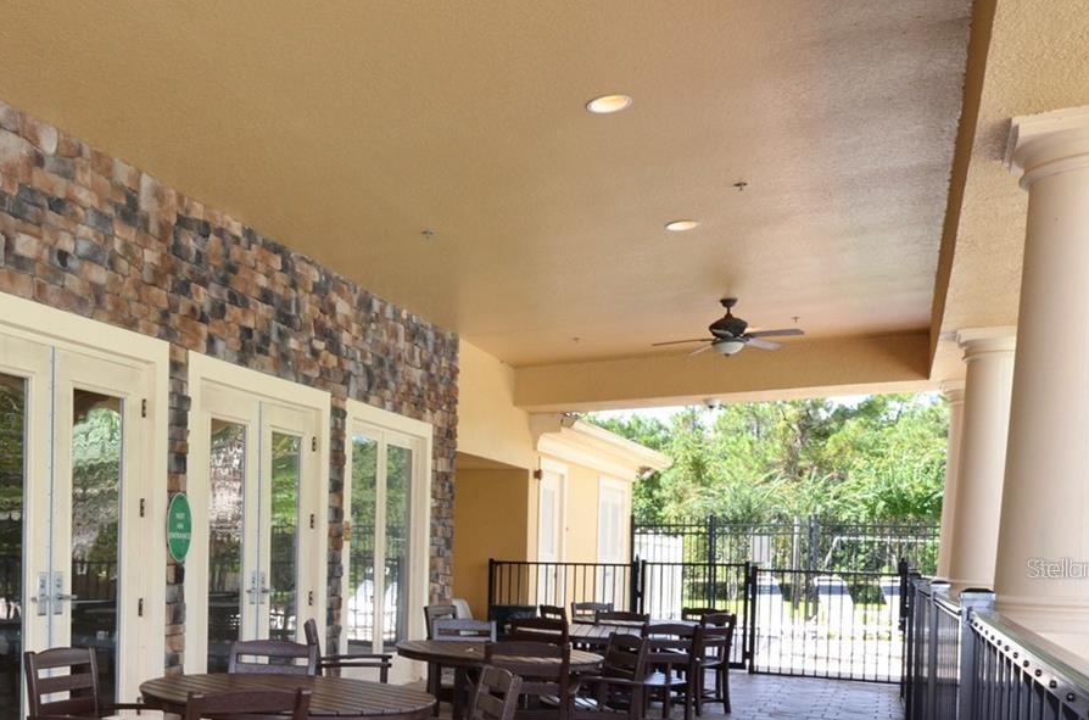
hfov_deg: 50.2
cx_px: 167
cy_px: 568
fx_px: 1053
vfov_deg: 36.6
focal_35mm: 35
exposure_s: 1/80
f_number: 10
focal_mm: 13
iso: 320
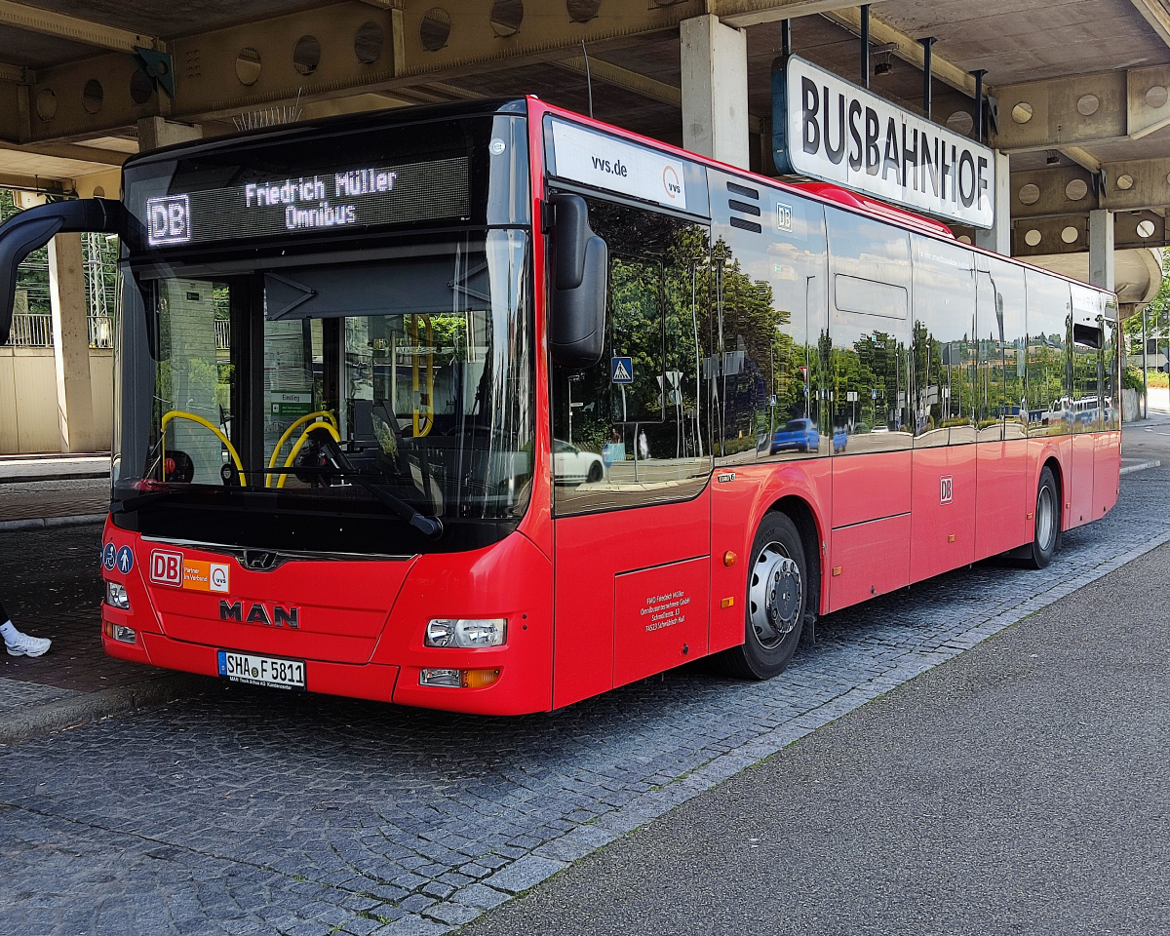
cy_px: 466
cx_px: 563
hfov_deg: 49.1
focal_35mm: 37
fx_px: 1281
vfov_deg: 40.1
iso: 50
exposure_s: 1/289
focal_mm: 4.71
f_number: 1.79
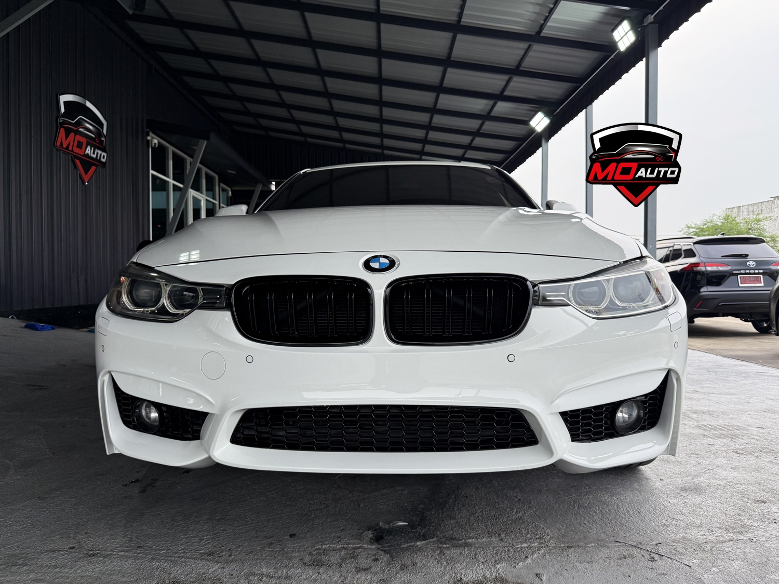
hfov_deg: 71.6
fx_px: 540
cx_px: 390
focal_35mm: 24
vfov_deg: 56.8
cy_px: 292
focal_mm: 6.76
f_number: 1.78
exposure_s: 1/473
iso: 100
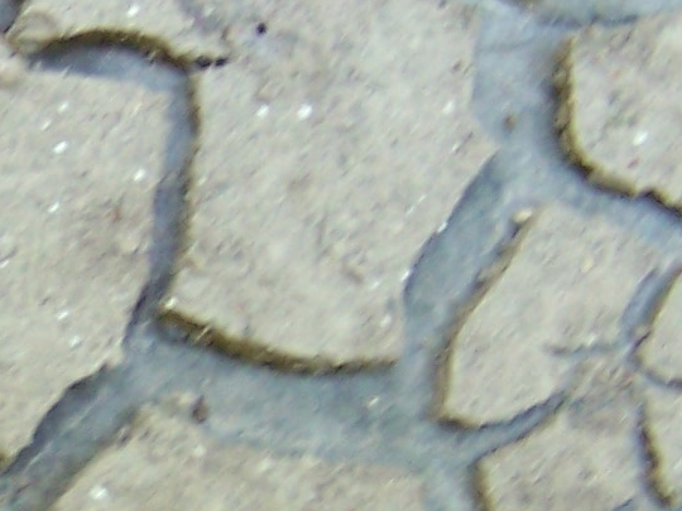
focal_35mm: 162
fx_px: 3192
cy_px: 517
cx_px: -256
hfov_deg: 11.8
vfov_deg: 9.1
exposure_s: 1/20
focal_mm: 6.3
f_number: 2.8
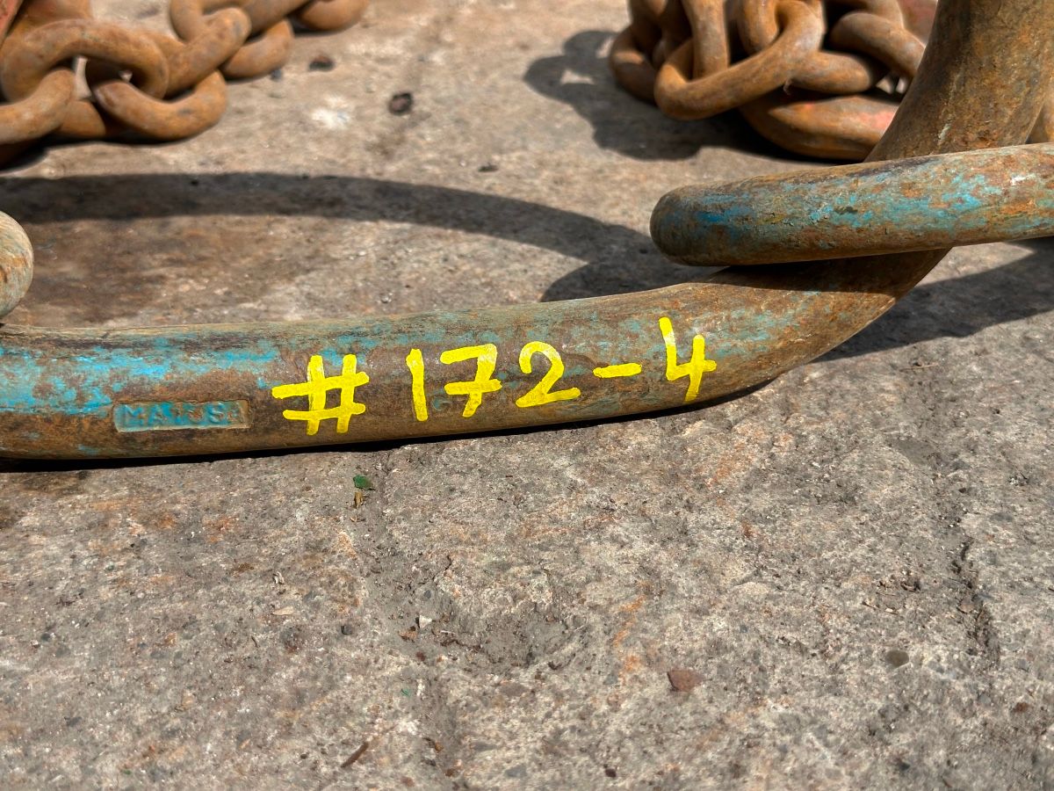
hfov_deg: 39.7
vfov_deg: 30.3
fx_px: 1462
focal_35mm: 48
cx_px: 527
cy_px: 396
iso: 64
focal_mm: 6.86
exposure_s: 1/3257
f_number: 1.78
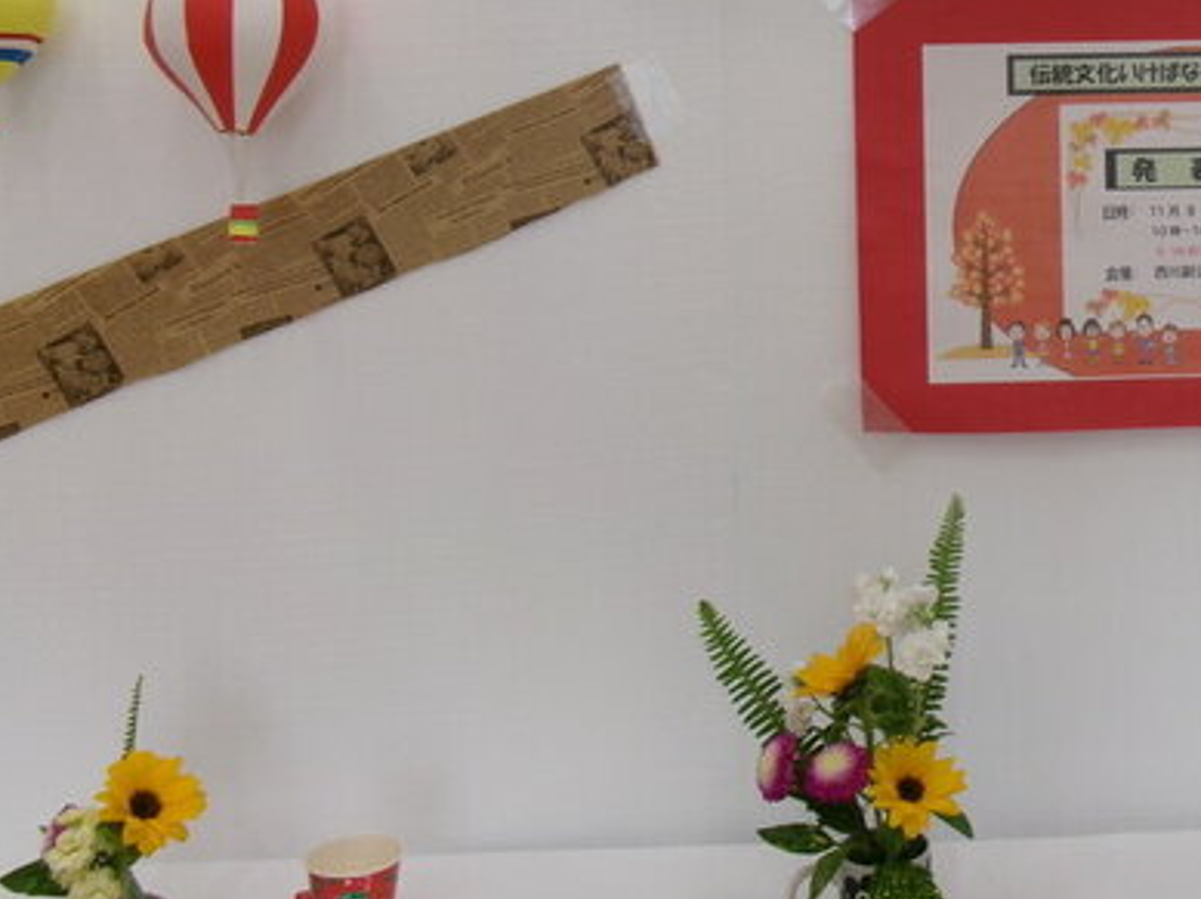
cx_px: 1037
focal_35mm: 49
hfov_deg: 36.9
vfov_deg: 28.6
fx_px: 1698
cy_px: 114
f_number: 3.9
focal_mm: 5.1
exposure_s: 1/58
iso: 100
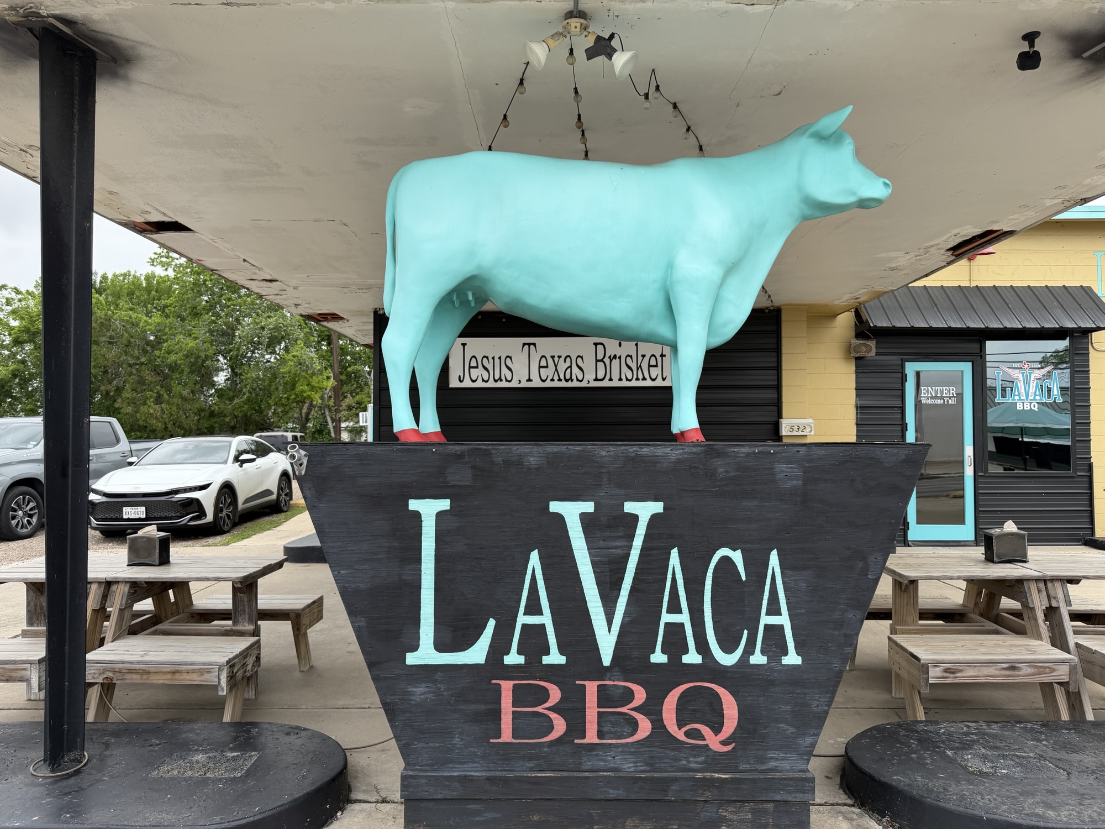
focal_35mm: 24
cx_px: 552
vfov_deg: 56.8
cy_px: 414
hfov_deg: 71.6
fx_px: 766
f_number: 1.78
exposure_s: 1/1493
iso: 80
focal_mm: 6.76
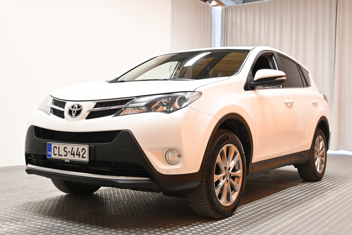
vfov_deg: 30.8
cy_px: 118
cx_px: 176
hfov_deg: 45.0
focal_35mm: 44
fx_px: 425
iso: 1100
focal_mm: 29
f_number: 4.8
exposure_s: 1/50
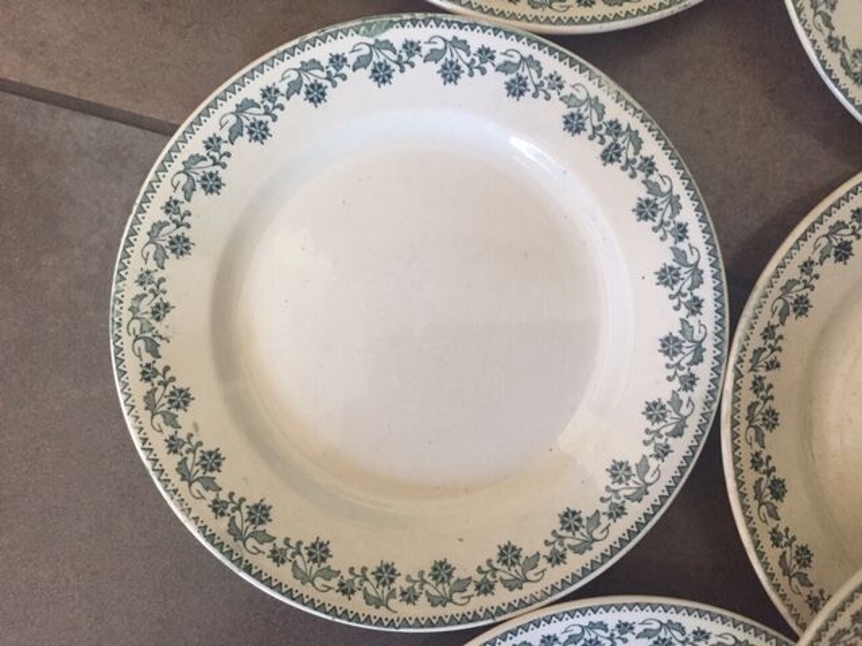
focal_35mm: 29
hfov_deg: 61.7
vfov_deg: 48.2
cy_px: 323
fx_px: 722
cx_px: 431
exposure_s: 1/33
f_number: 2.2
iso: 250
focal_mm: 4.15
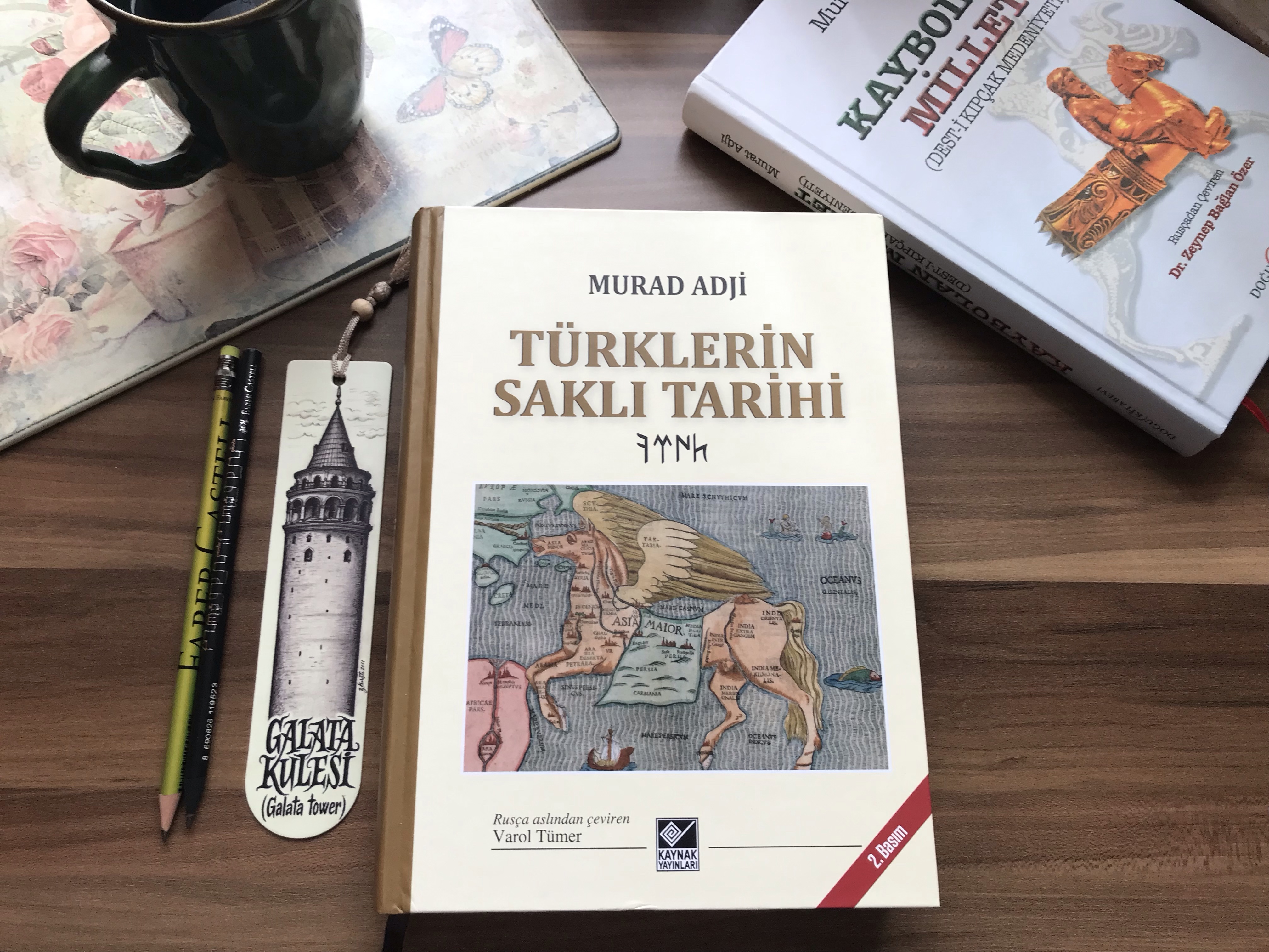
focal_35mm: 28
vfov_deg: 49.7
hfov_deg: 63.4
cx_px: 634
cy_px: 476
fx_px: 1026
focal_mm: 3.99
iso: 25
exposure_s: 1/50
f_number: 1.8
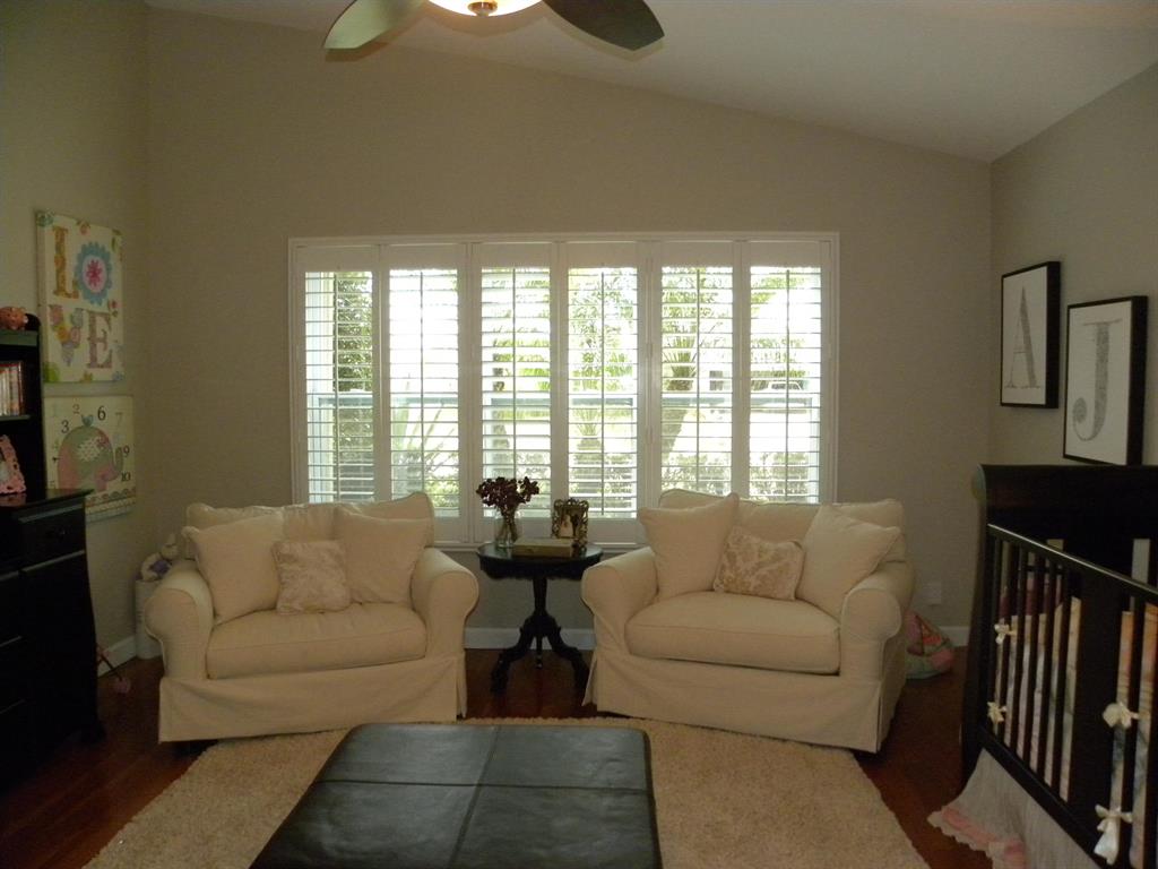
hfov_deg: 67.3
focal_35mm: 26
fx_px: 870
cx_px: 579
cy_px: 434
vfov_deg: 53.1
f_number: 2.8
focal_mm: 4.6
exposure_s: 1/32.8
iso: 400
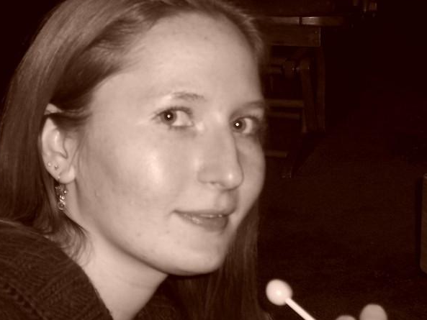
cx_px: 199
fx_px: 1184
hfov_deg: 20.4
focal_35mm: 96
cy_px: 161
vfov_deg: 15.4
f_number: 4.1
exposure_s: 1/90
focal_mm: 13.5
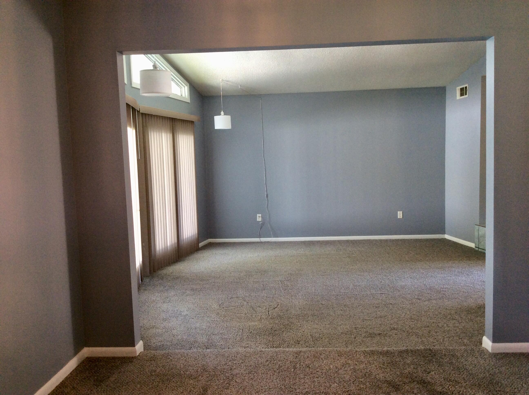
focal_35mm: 32
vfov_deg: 44.1
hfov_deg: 56.9
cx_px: 264
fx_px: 488
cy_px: 198
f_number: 2.4
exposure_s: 1/24
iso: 50
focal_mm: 3.3
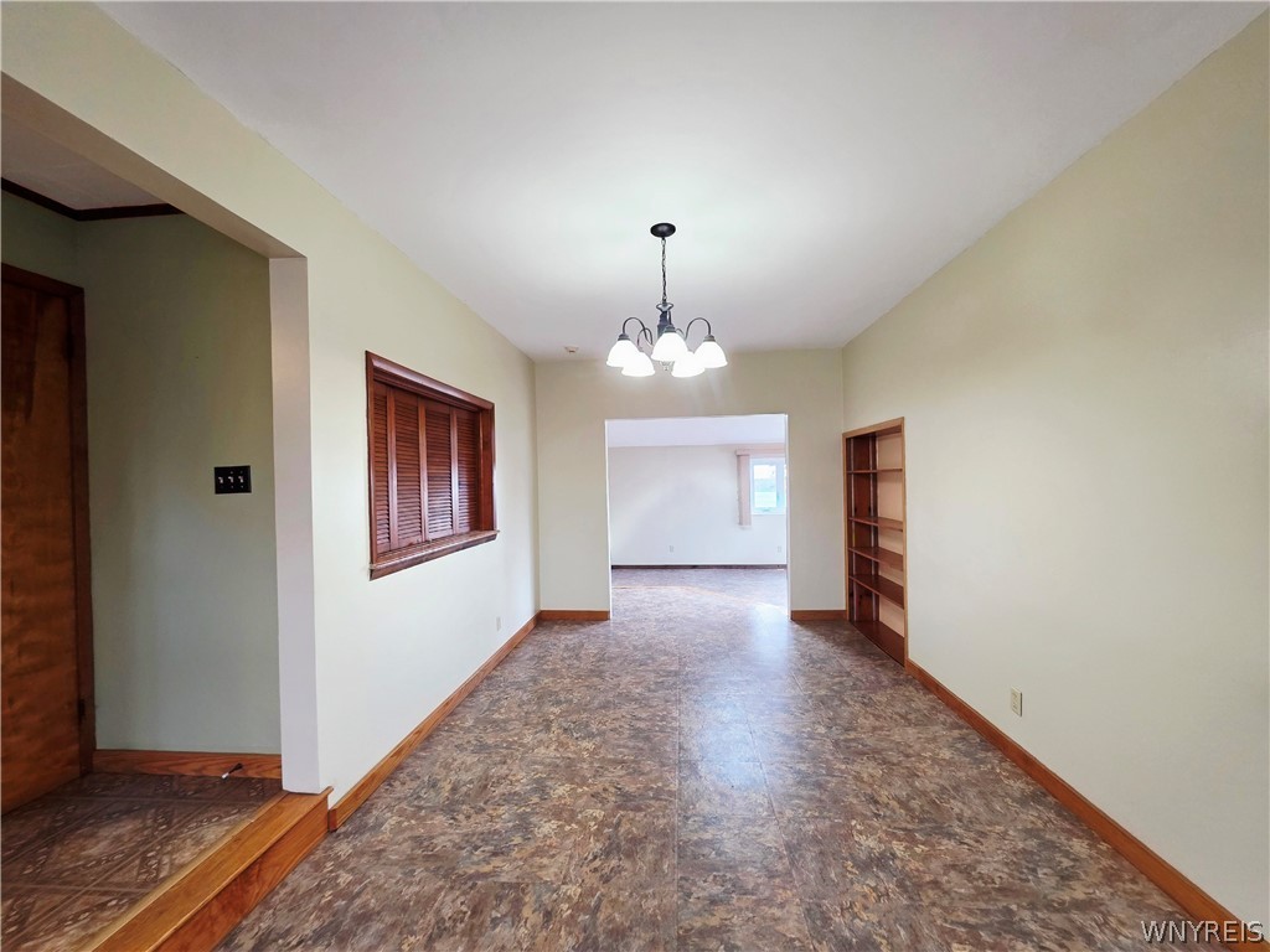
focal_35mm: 13
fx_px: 477
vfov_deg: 89.9
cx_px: 635
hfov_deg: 106.2
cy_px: 476
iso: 160
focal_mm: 2.2
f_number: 1.9
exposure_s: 1/60.2
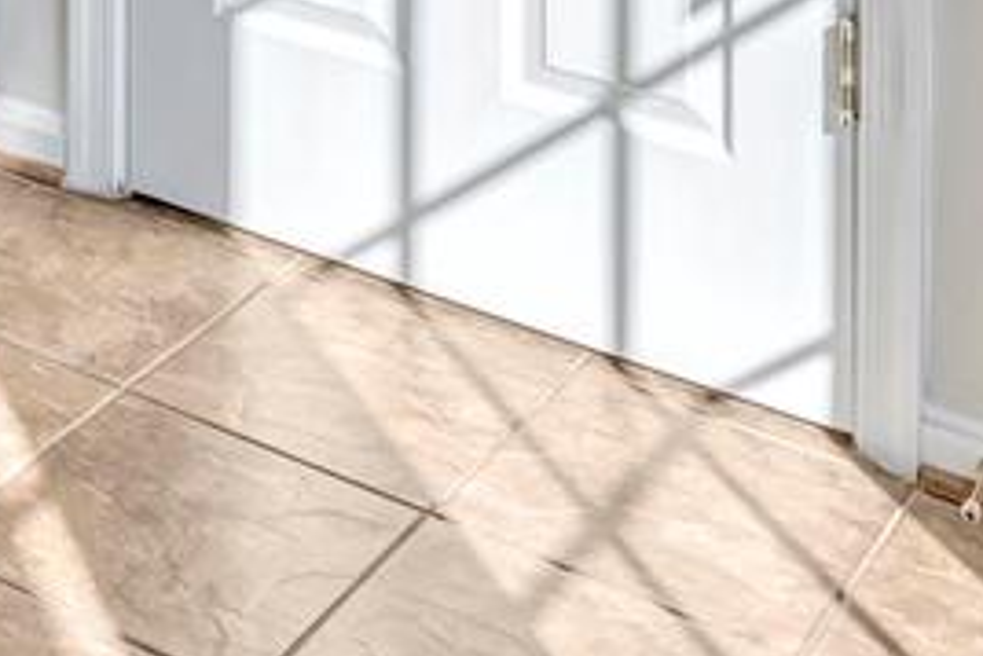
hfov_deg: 22.0
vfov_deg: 12.6
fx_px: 2349
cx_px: -169
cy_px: -887
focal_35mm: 86
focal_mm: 16
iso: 1250
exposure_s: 1/160
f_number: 8
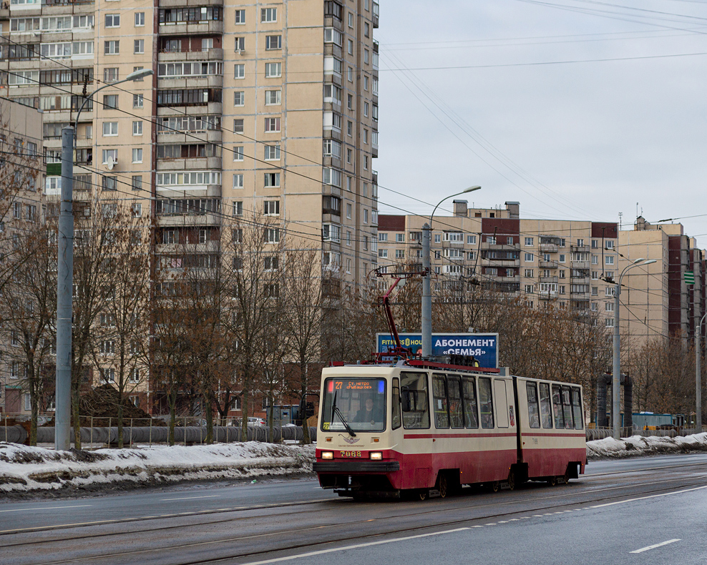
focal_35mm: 82
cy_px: 281
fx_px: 1715
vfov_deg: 18.7
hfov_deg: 23.3
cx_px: 410
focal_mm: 48
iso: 140
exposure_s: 1/500
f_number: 5.6
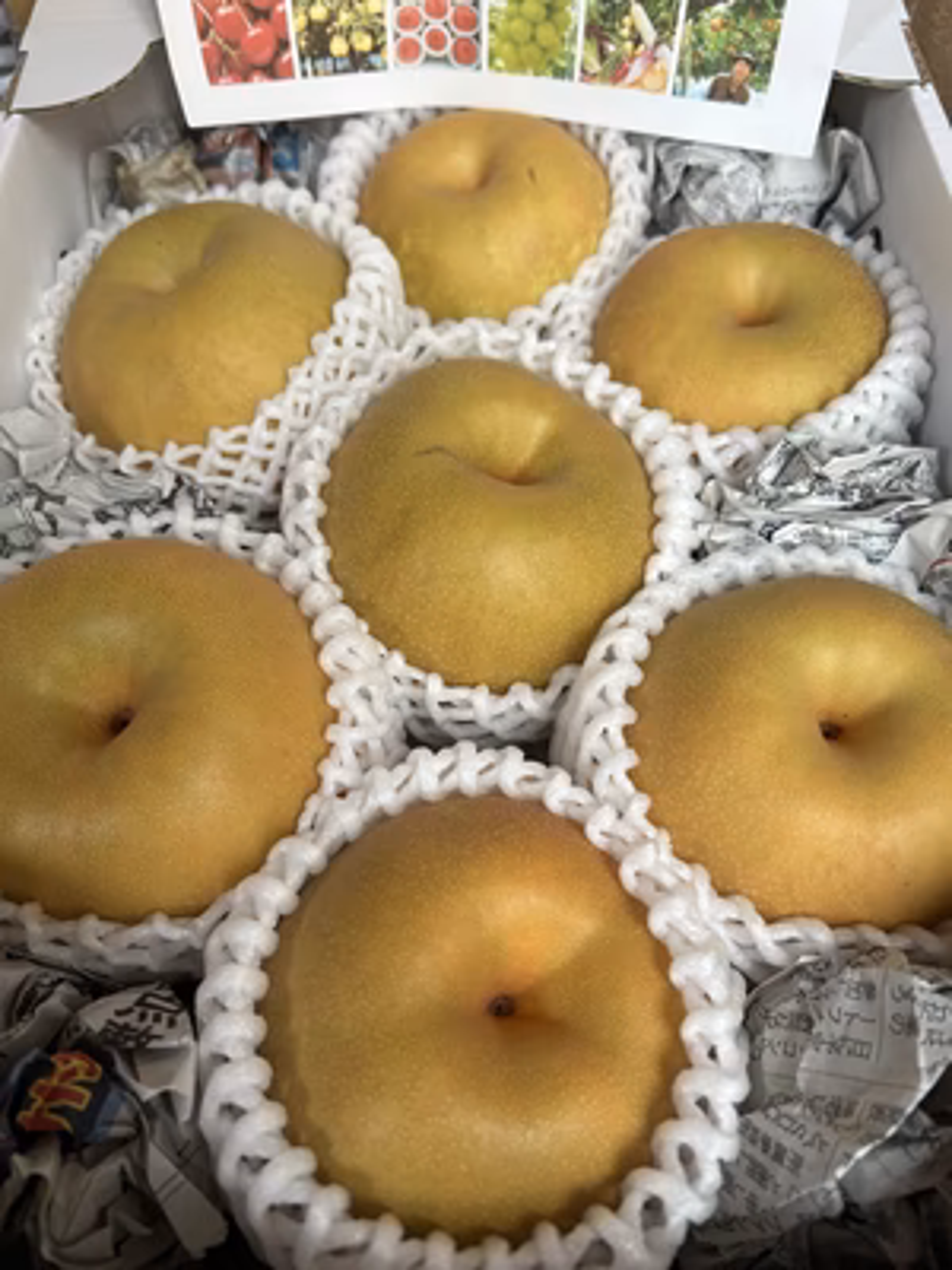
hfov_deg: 53.1
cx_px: 476
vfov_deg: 67.3
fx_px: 953
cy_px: 635
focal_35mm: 26
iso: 100
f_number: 1.5
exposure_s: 1/121
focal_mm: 5.7
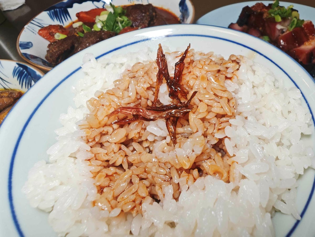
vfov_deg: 58.9
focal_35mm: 23
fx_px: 209
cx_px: 158
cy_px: 118
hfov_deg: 73.9
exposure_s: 1/120
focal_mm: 2.03
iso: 100
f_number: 1.8
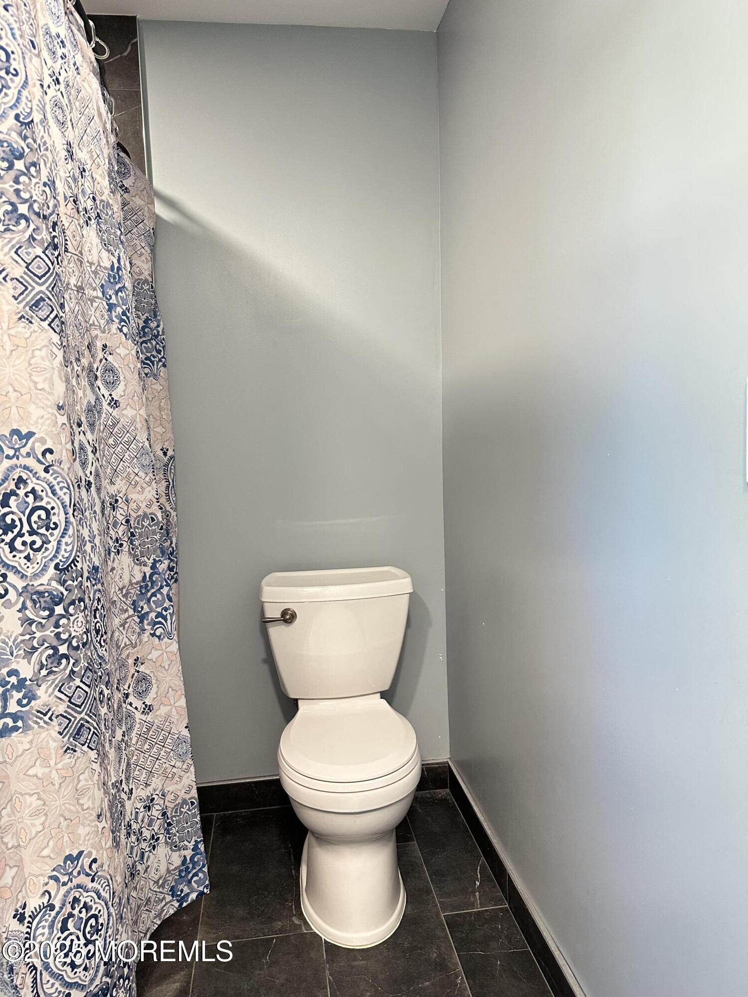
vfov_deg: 71.6
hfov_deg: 56.8
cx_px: 374
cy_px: 498
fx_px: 691
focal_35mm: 24
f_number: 1.78
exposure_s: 1/60
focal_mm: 6.86
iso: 320
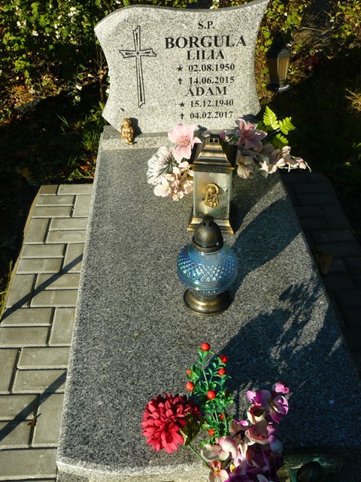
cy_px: 241
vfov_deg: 51.4
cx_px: 180
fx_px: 501
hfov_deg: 39.7
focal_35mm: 36
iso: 100
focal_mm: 6
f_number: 5.6
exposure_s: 1/250
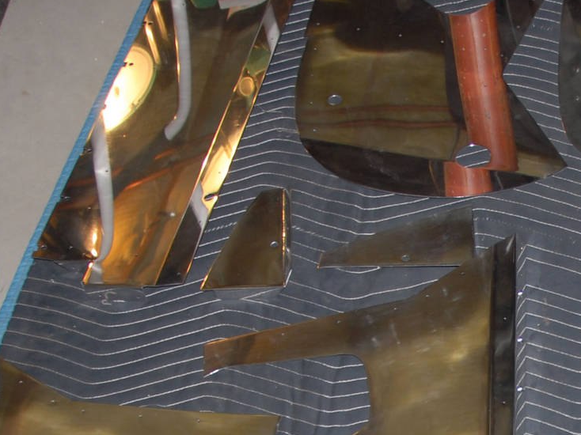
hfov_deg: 21.9
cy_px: 541
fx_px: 1426
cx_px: 617
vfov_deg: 16.5
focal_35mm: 85
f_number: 3.5
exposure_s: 1/60
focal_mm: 18
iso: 125
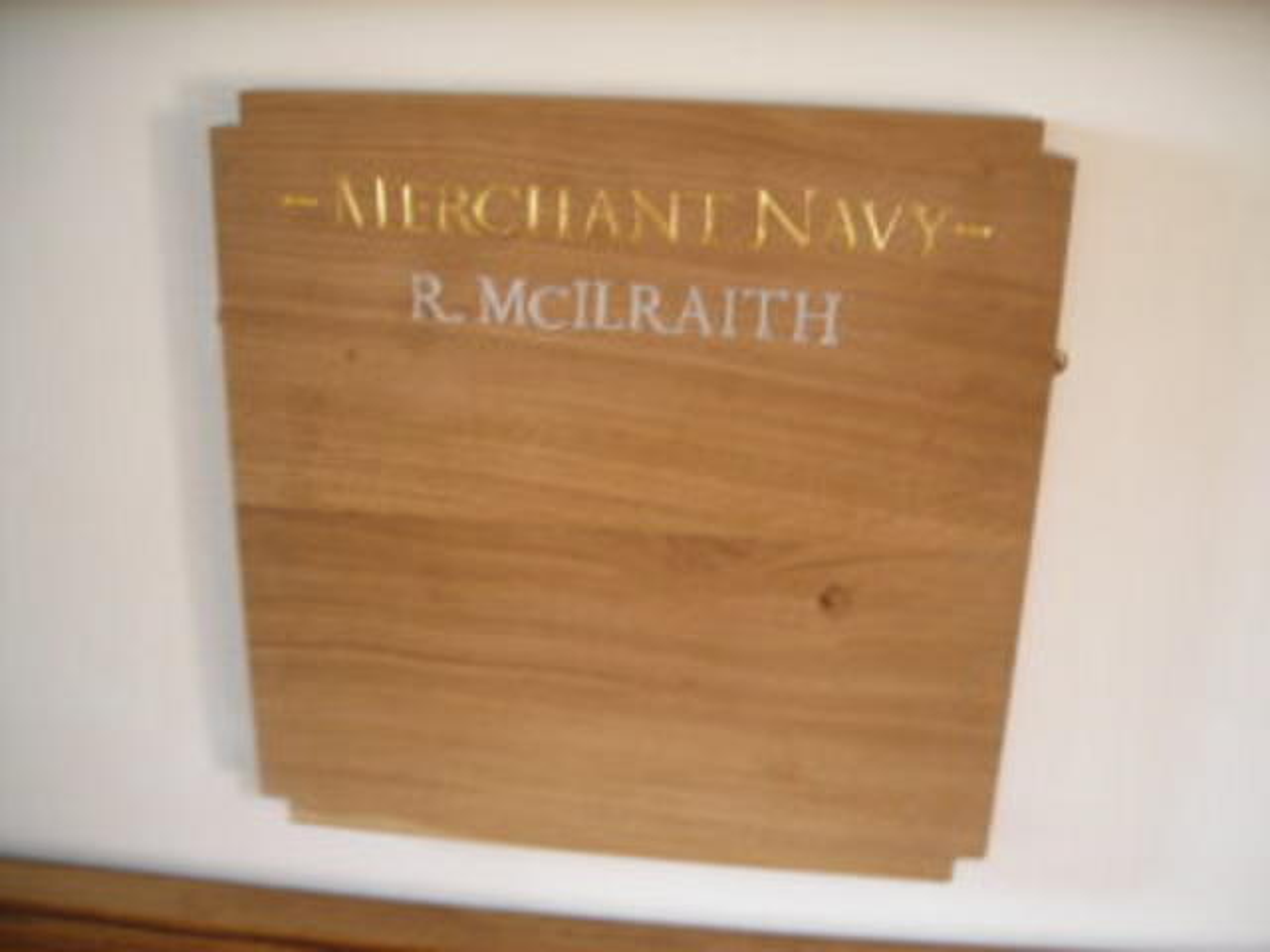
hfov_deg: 49.0
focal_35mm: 38
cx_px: 635
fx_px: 1394
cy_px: 476
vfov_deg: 37.7
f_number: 3.2
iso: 200
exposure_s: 1/2.1
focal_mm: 6.3
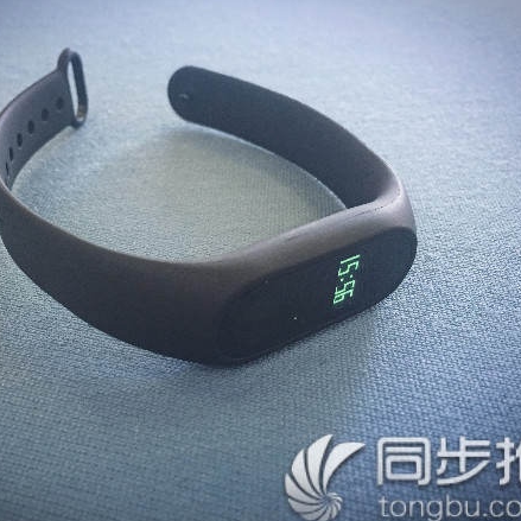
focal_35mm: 35
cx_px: 198
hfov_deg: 46.8
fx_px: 596
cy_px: 265
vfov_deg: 47.2
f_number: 2.2
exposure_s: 1/33
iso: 200
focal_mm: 4.15
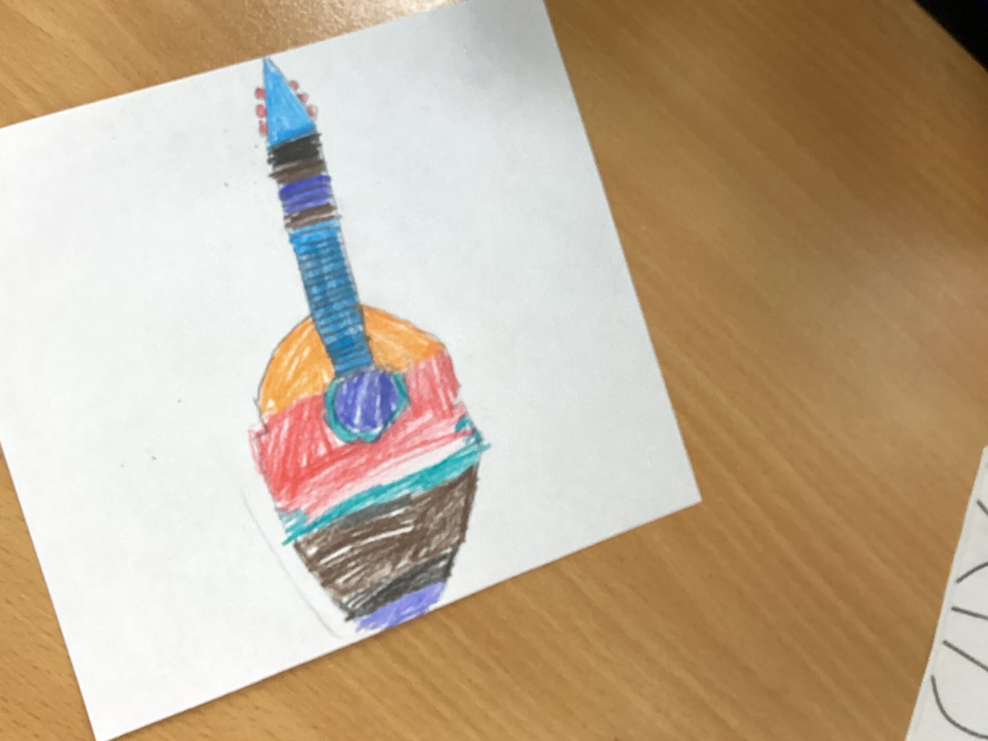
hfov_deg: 44.8
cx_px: 487
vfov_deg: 33.7
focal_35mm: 42
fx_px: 1199
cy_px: 198
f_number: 2.4
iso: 200
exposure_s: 1/60
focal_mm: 3.3
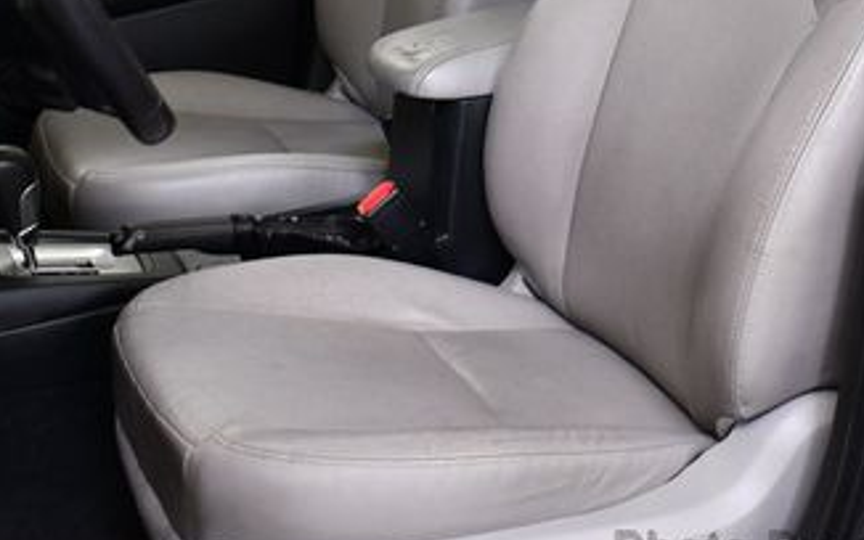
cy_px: 37
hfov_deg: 28.4
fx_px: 1696
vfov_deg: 17.8
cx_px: 583
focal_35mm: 72
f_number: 3.5
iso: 900
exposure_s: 1/125
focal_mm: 18
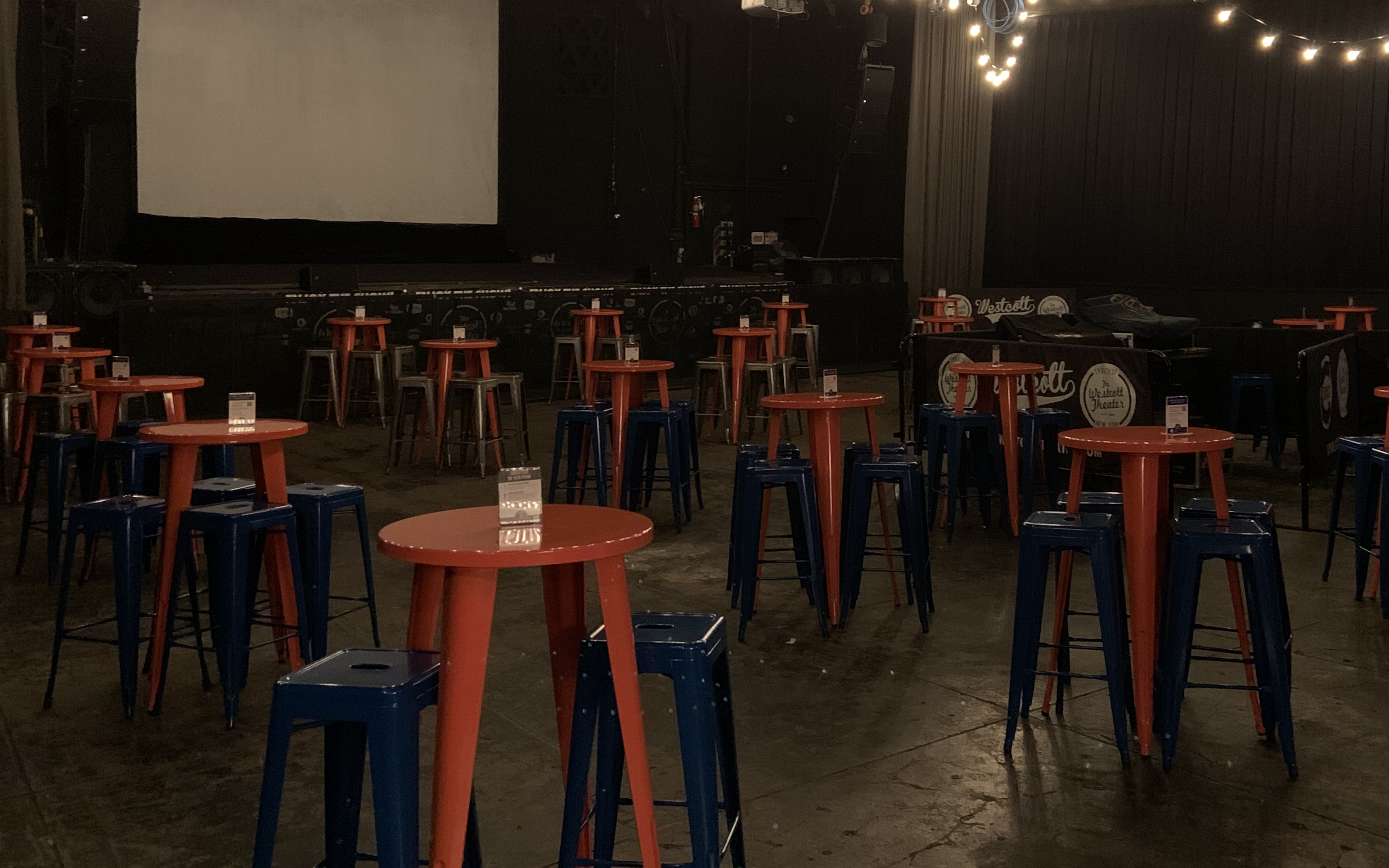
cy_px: 327
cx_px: 816
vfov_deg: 35.1
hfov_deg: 53.7
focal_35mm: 36
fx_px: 1363
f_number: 1.8
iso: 640
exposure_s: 1/20
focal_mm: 4.25
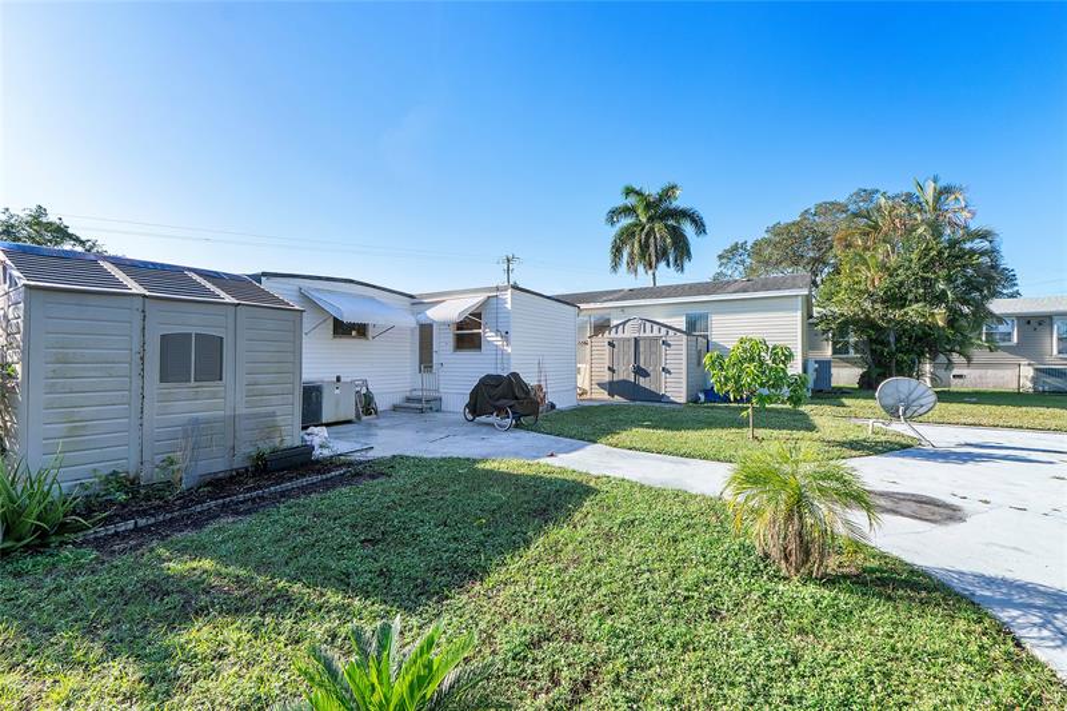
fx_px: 444
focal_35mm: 15
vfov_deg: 77.3
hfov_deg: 100.4
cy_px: 356
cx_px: 534
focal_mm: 10
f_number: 9
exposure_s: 1/640
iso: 500
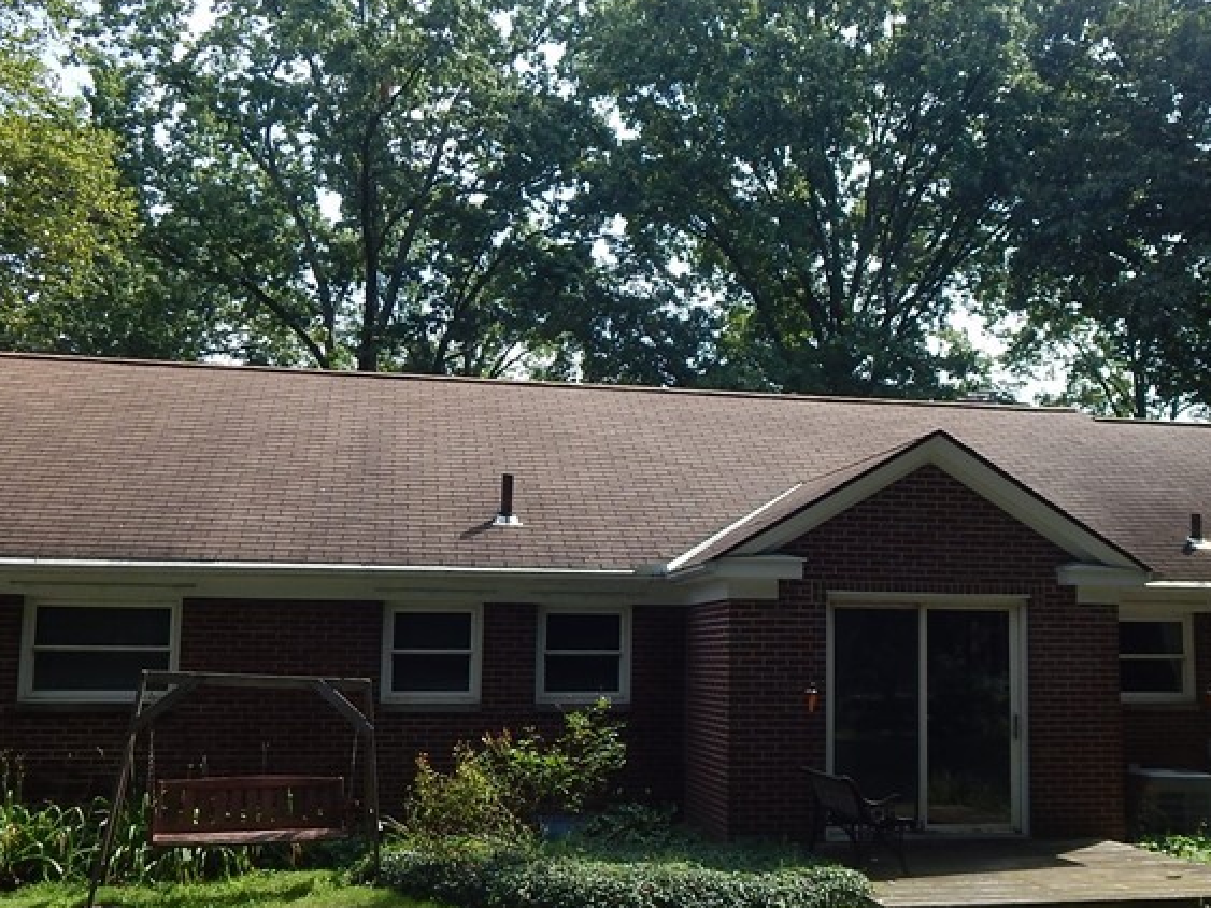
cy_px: 488
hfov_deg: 46.6
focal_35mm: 40
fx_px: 1399
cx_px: 723
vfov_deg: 35.9
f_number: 3
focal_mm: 4
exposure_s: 1/1000
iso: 125
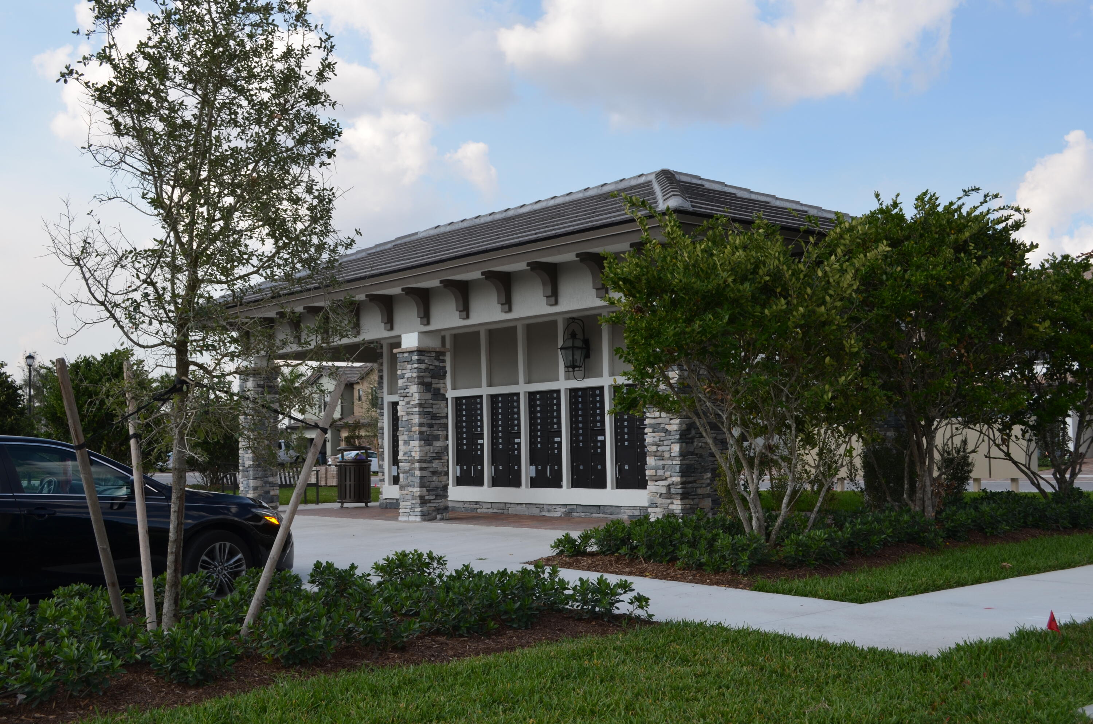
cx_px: 546
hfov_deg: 49.6
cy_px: 362
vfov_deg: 34.1
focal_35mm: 39
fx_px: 1182
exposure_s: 1/200
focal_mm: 26
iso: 100
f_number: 7.1
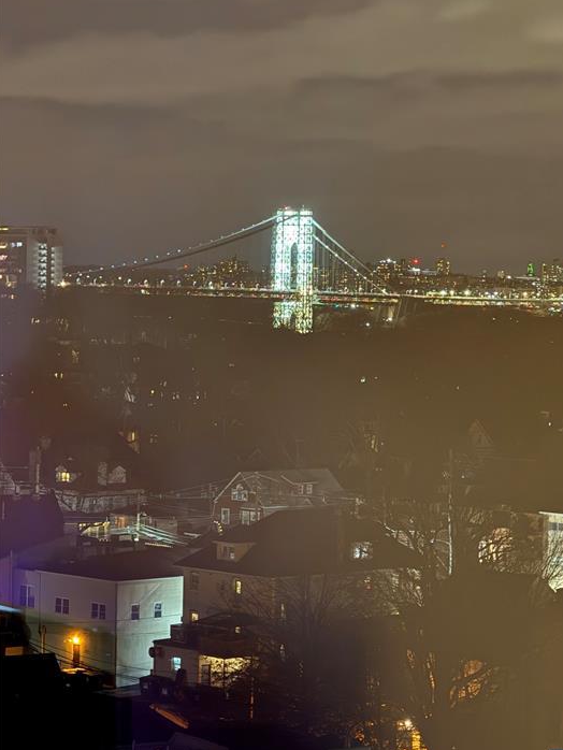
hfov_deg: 11.2
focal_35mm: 132
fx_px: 2861
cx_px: 304
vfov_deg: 14.9
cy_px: 367
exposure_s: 1/7
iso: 1600
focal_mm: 15.66
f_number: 2.8
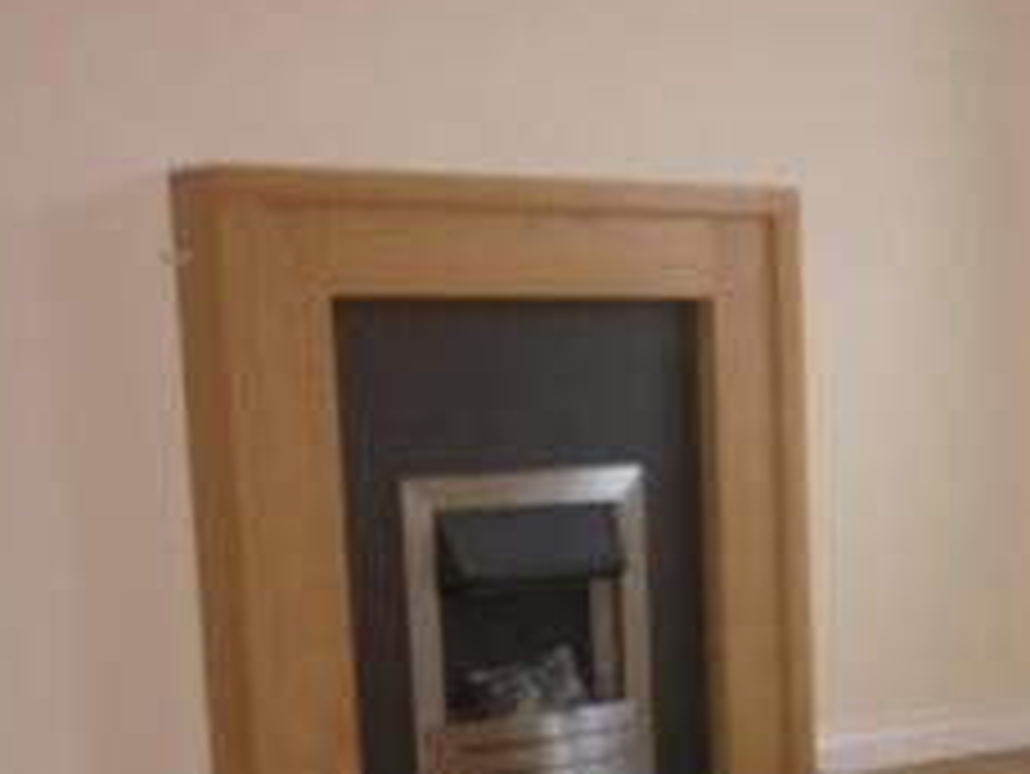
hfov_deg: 21.8
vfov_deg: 17.2
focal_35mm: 84
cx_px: 1181
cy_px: 781
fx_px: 2501
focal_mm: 5.5
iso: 160
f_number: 2.8
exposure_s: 1/30
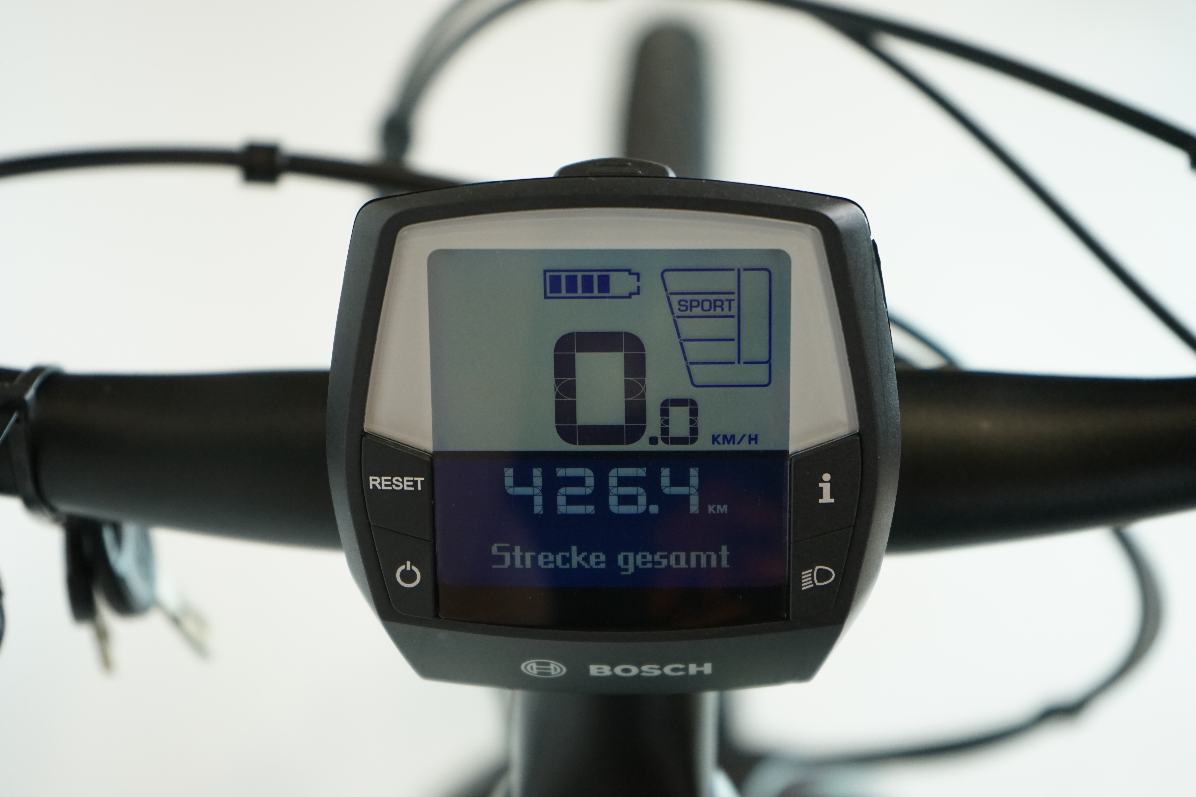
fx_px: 2325
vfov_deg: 19.5
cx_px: 598
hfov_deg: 28.8
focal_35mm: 70
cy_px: 398
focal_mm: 70
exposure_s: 1/200
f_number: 5.6
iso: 2000
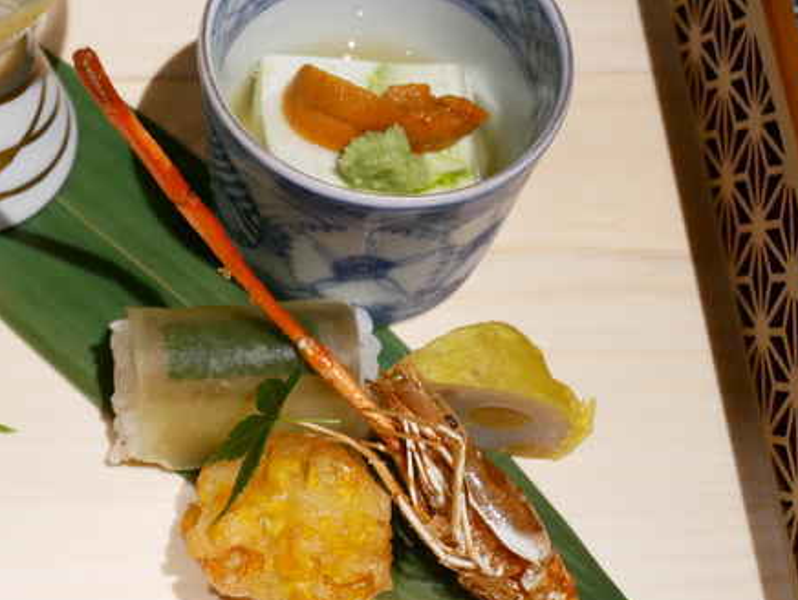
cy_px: 182
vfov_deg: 16.8
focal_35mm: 88
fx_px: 2031
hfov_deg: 21.8
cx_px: 113
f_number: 5
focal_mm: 24
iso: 1250
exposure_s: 1/60
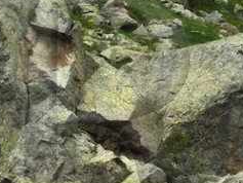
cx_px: 6
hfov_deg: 2.8
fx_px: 5008
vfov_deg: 2.1
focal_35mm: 713
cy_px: 124
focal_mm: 110
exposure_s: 1/200
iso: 100
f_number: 10
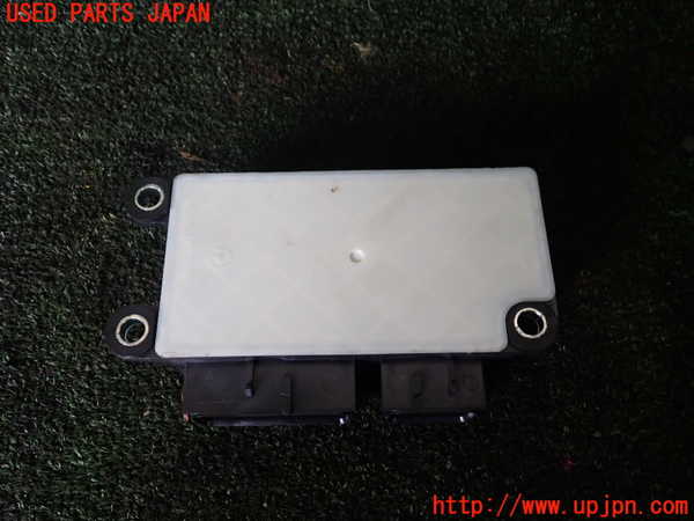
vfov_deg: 46.8
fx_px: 601
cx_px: 347
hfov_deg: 60.0
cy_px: 260
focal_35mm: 30
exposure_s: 1/50
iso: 200
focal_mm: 5.4
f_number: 2.3
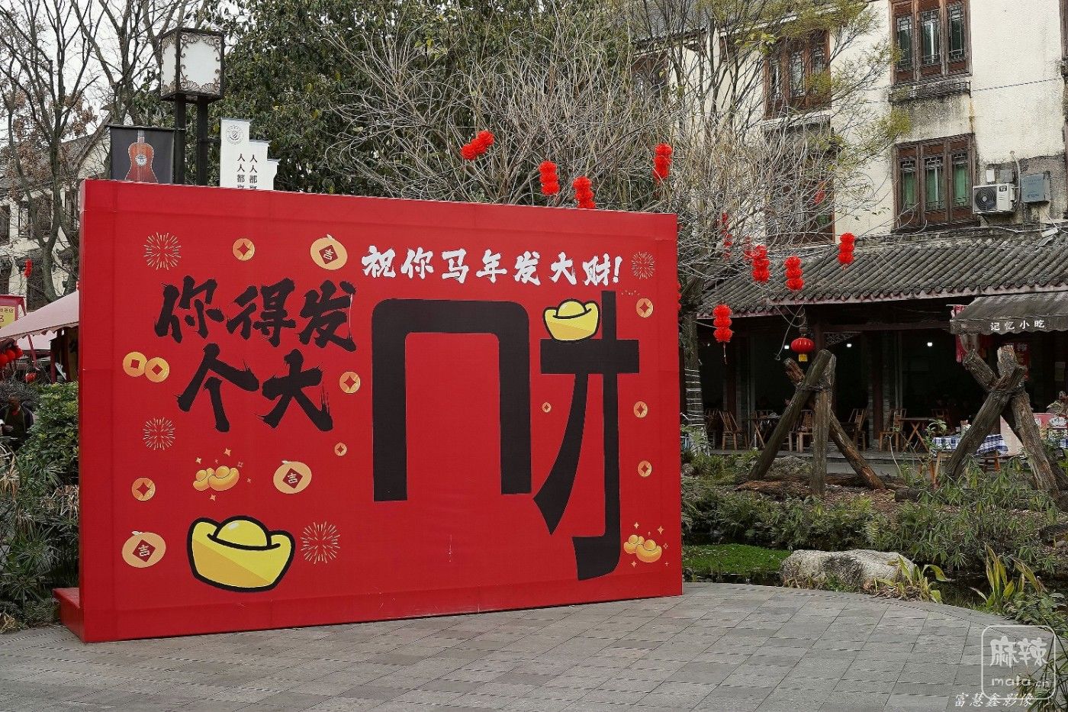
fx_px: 1097
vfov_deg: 35.9
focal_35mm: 37
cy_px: 356
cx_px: 534
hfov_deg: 51.9
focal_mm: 25
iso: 100
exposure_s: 1/200
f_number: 4.5
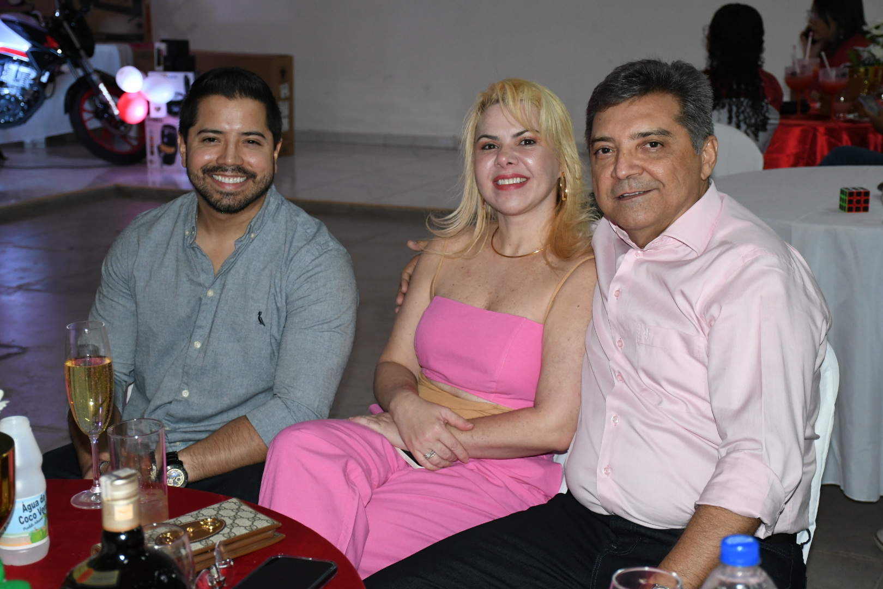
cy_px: 294
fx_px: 1545
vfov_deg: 21.6
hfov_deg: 31.9
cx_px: 442
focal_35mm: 63
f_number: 5
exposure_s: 1/100
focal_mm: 42
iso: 1600
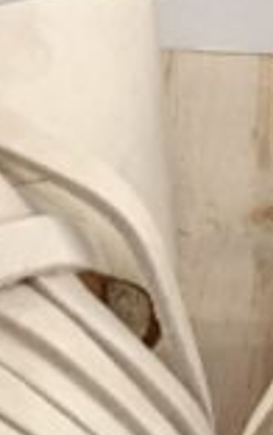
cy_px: -166
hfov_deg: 8.6
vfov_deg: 13.2
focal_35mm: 152
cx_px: 242
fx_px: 1803
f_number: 1.88
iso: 486
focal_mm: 5.59
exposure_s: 1/101
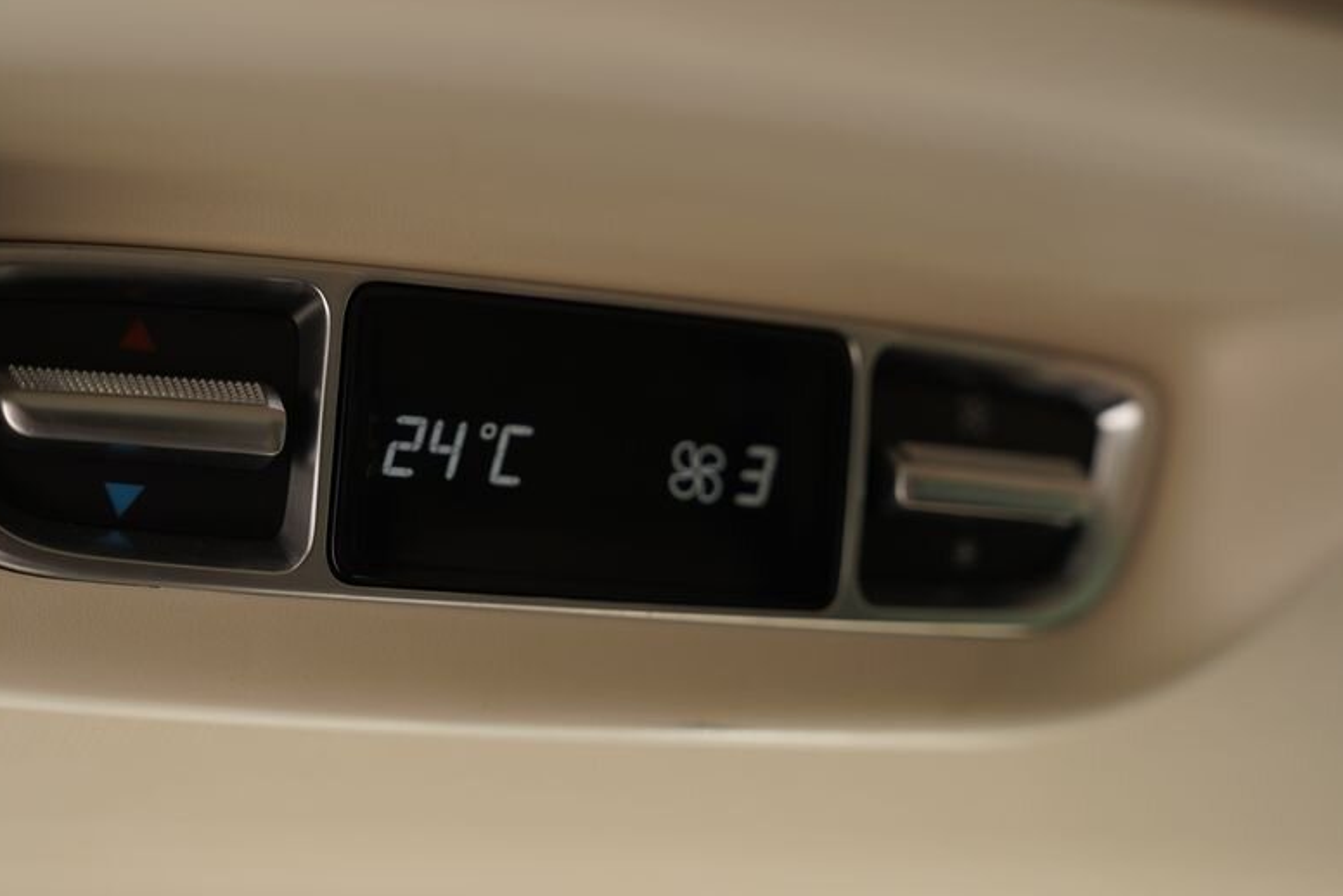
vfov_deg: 21.9
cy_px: 407
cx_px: 535
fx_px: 2314
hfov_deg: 32.3
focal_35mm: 62
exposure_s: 1/100
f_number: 4
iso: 100
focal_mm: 47
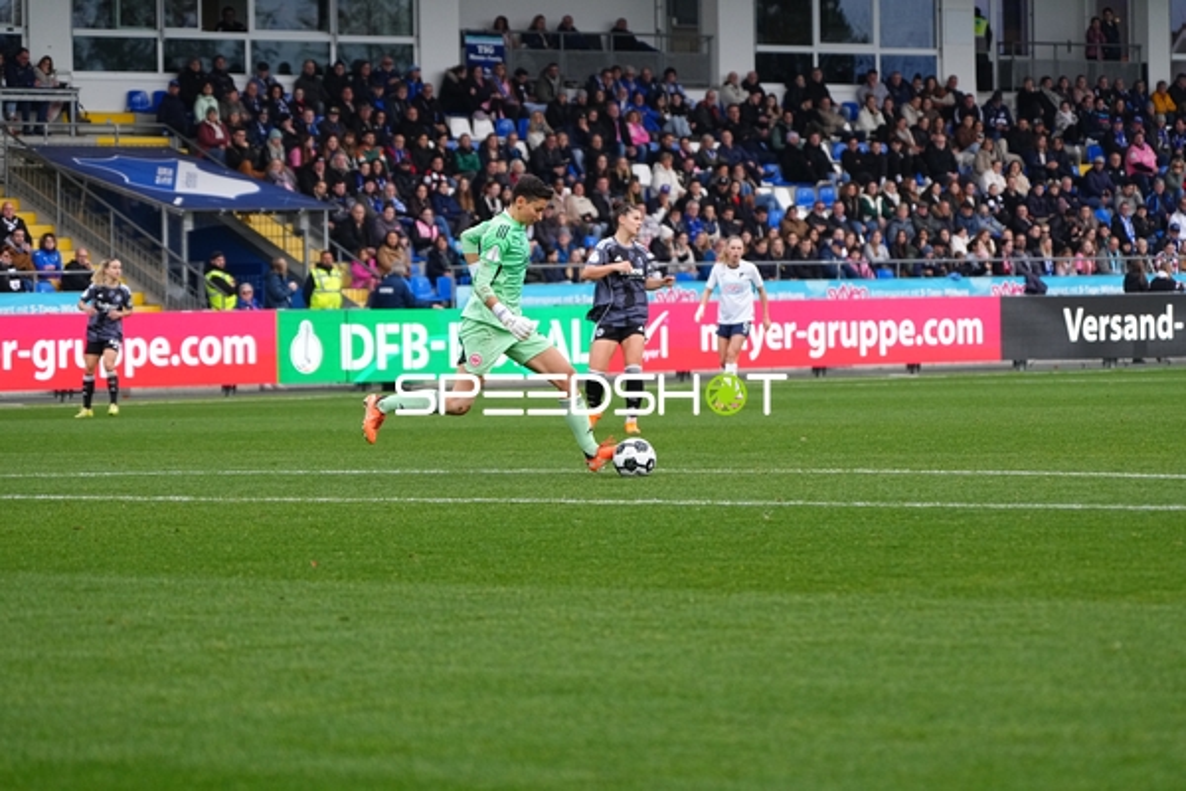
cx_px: 593
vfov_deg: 7.8
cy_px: 396
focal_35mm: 176
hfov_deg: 11.7
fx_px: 5798
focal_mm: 176
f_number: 5.6
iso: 2000
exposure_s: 1/1600
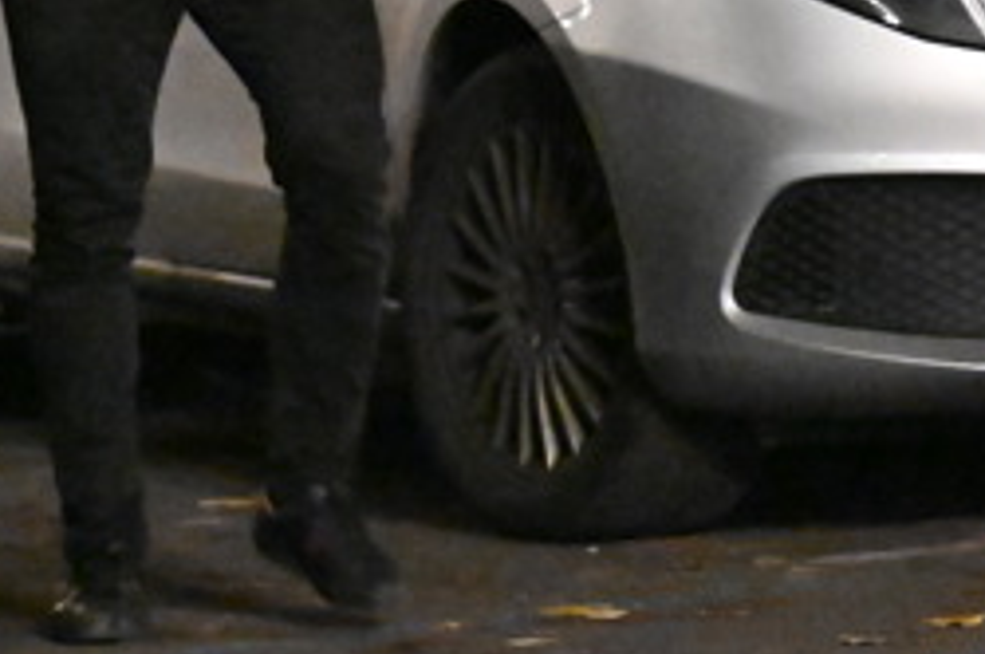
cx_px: 134
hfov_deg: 4.0
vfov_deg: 2.6
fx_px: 14127
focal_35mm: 517
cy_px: -142
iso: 25600
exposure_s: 1/60
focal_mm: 125
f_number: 2.8
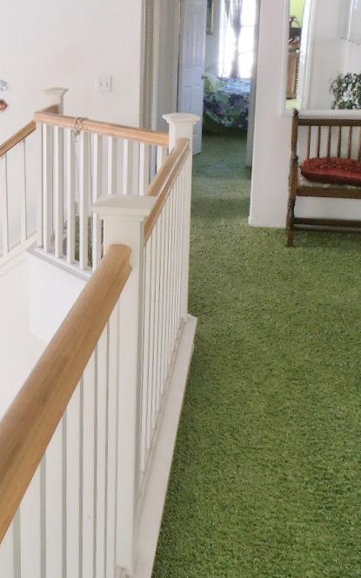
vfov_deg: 40.6
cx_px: -16
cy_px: 196
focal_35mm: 49
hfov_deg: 24.8
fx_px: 772
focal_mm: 4.2
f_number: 3
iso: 100
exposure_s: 1/30
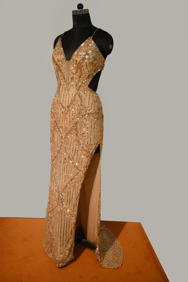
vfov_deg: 56.5
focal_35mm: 34
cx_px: 94
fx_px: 262
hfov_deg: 39.4
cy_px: 141
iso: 1250
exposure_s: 1/125
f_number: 5.6
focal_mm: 33.5
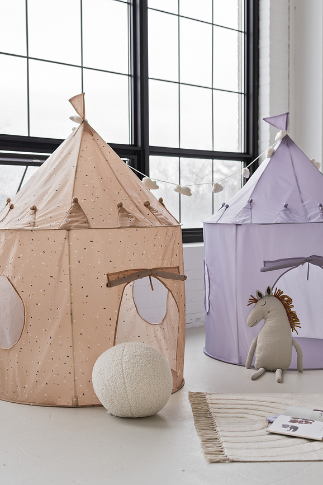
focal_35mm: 52
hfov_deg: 25.8
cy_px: 242
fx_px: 707
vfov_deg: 37.9
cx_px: 162
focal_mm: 35
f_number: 2.8
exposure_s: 1/100
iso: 320
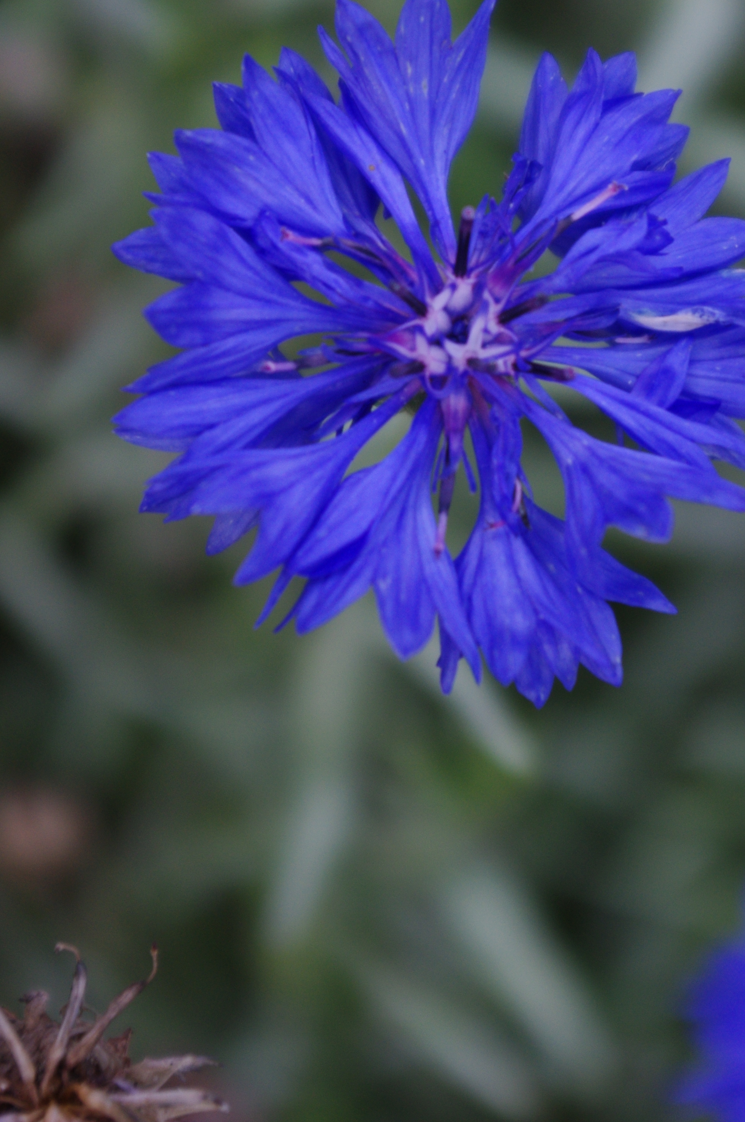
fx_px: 3734
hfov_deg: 11.4
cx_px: 445
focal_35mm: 120
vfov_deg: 17.0
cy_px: 329
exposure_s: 1/100
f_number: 5.6
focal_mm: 55
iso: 400
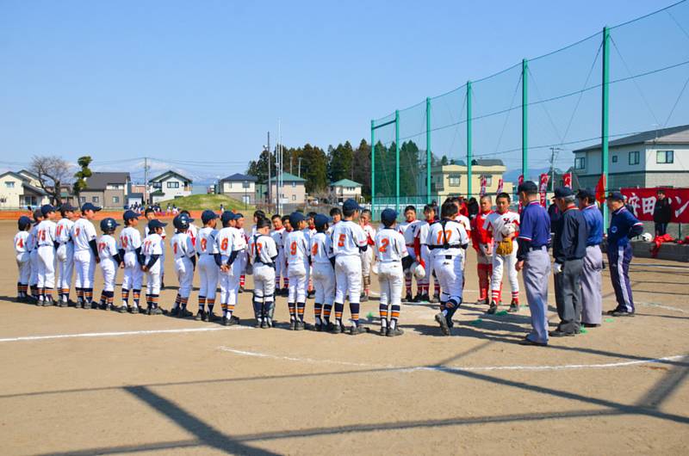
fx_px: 802
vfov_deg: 31.8
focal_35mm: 42
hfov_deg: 46.5
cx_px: 344
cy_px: 228
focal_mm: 28
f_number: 6.3
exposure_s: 1/1600
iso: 400
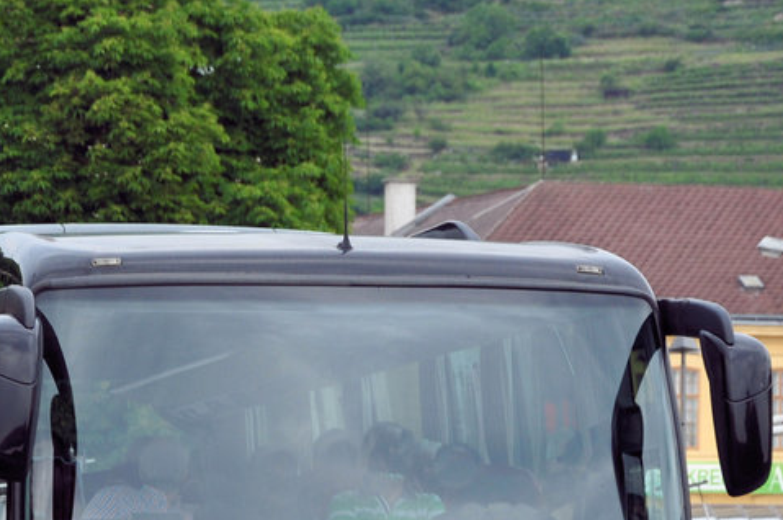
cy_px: 584
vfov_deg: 5.2
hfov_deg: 7.8
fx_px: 5712
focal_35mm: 263
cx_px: 311
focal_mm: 70
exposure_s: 1/250
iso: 200
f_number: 5.3
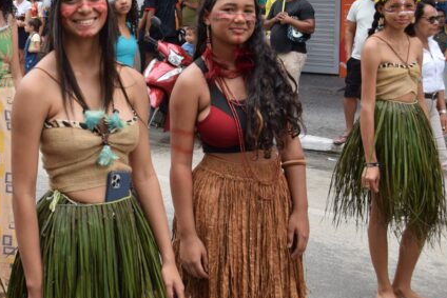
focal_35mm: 63
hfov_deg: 30.9
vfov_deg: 21.3
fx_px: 782
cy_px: 52
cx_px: 77
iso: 200
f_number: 8
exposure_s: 1/250
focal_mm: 24
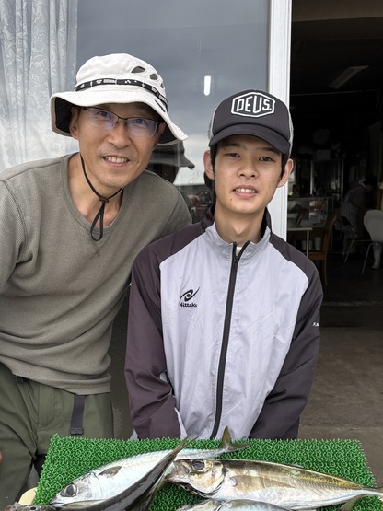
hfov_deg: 35.9
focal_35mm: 40
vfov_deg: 46.4
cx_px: 161
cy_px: 321
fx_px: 590
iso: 50
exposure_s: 1/377
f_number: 1.6
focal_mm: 5.96
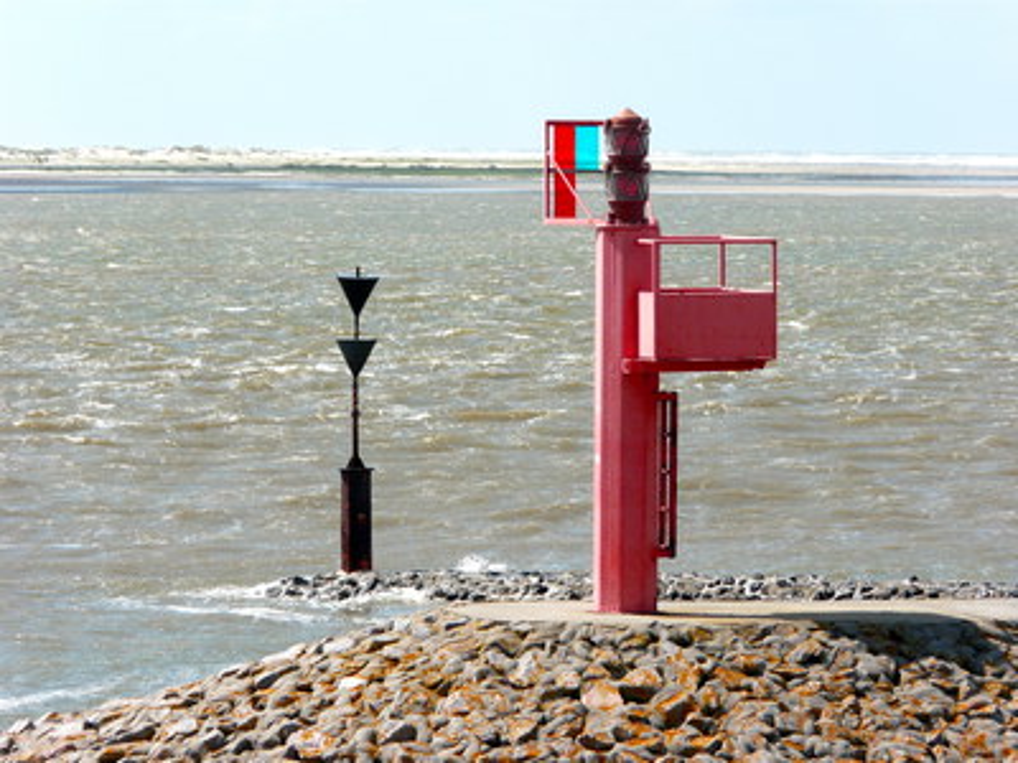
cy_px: 382
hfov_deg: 6.7
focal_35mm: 294
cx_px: 509
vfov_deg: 5.1
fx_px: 8646
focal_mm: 48.2
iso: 100
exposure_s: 1/400
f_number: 5.6
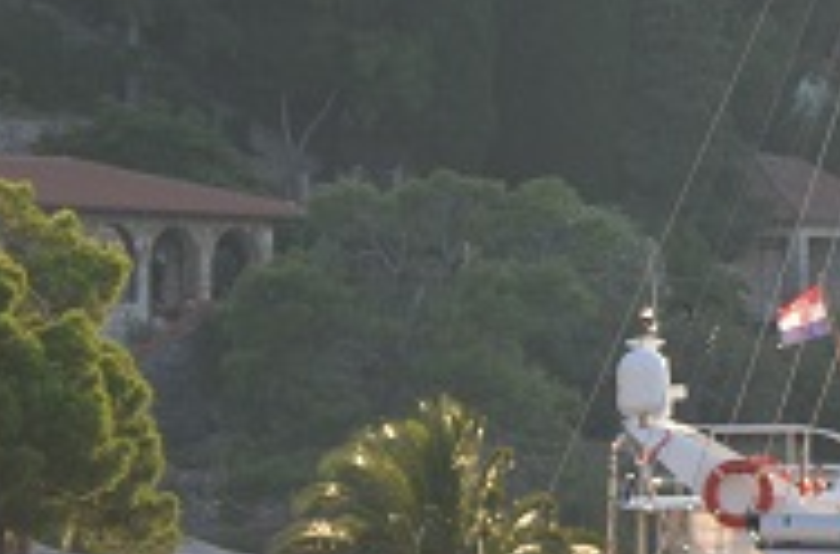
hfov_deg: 3.9
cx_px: 1291
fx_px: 12256
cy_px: 297
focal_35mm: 527
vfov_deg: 2.6
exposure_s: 1/2000
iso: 640
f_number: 4.5
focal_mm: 110
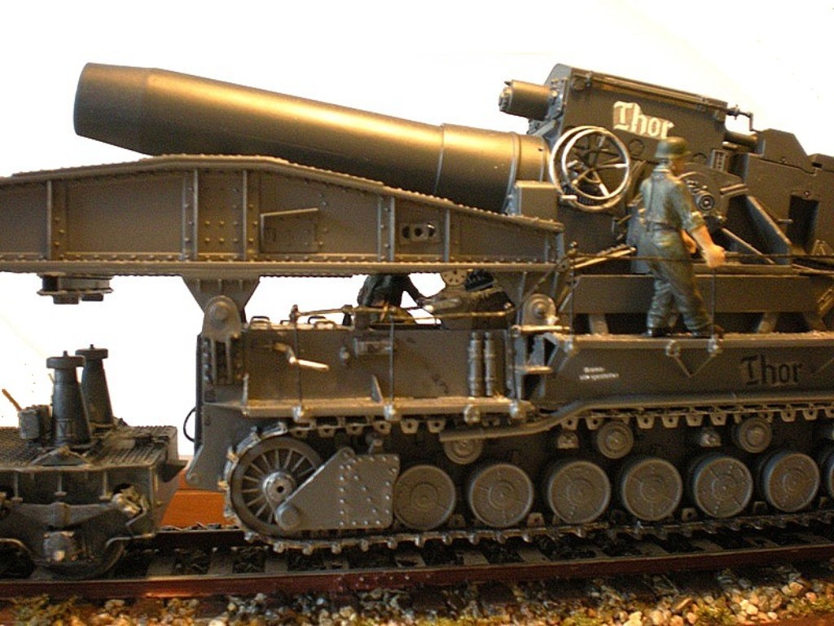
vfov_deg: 37.7
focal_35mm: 38
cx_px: 417
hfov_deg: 49.0
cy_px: 313
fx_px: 916
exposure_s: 1/8
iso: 400
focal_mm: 6.3
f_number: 3.1
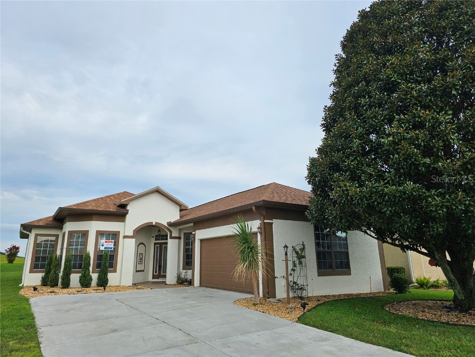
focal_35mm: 23
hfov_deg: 73.9
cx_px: 238
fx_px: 316
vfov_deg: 58.9
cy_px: 178
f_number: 1.7
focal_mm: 6.3
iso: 10
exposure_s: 1/952
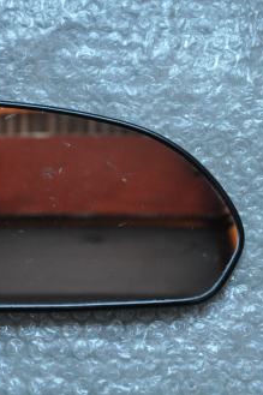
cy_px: 198
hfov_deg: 10.4
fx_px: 1448
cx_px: 90
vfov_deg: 15.5
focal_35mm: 132
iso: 1400
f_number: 5
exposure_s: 1/30
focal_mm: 58
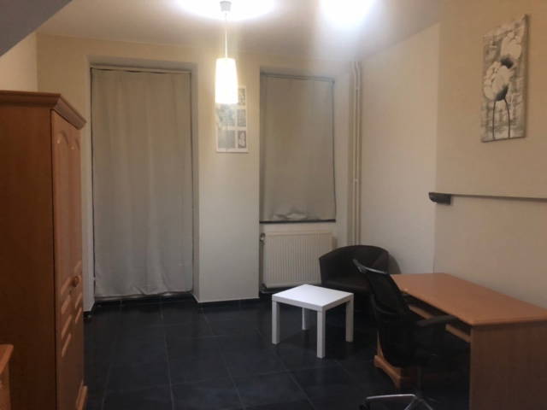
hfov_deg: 63.4
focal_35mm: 28
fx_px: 442
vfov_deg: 49.7
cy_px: 205
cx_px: 274
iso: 80
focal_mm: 3.99
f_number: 1.8
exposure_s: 1/4
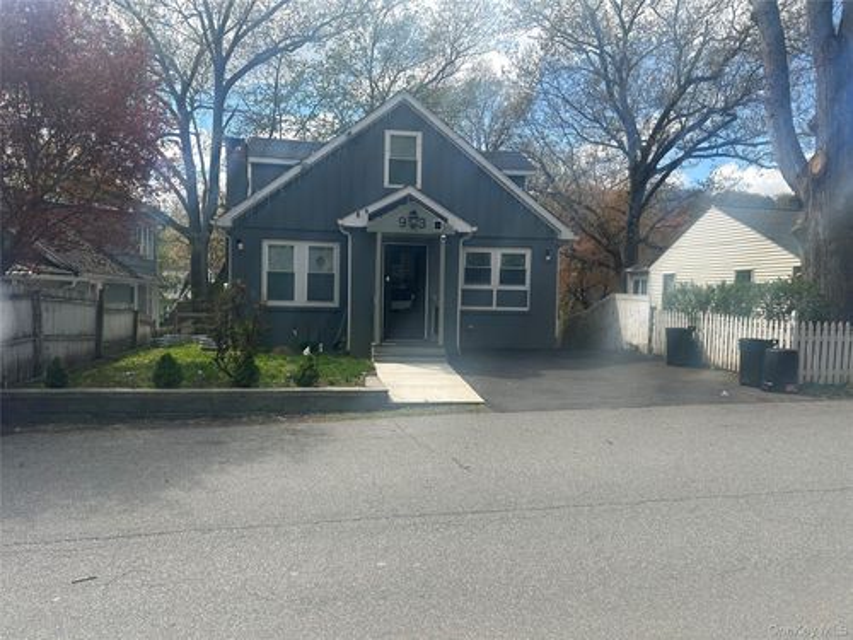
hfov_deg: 67.3
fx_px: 641
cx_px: 426
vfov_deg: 53.1
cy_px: 320
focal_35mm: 26
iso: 50
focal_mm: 5.7
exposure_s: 1/2762
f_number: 1.5
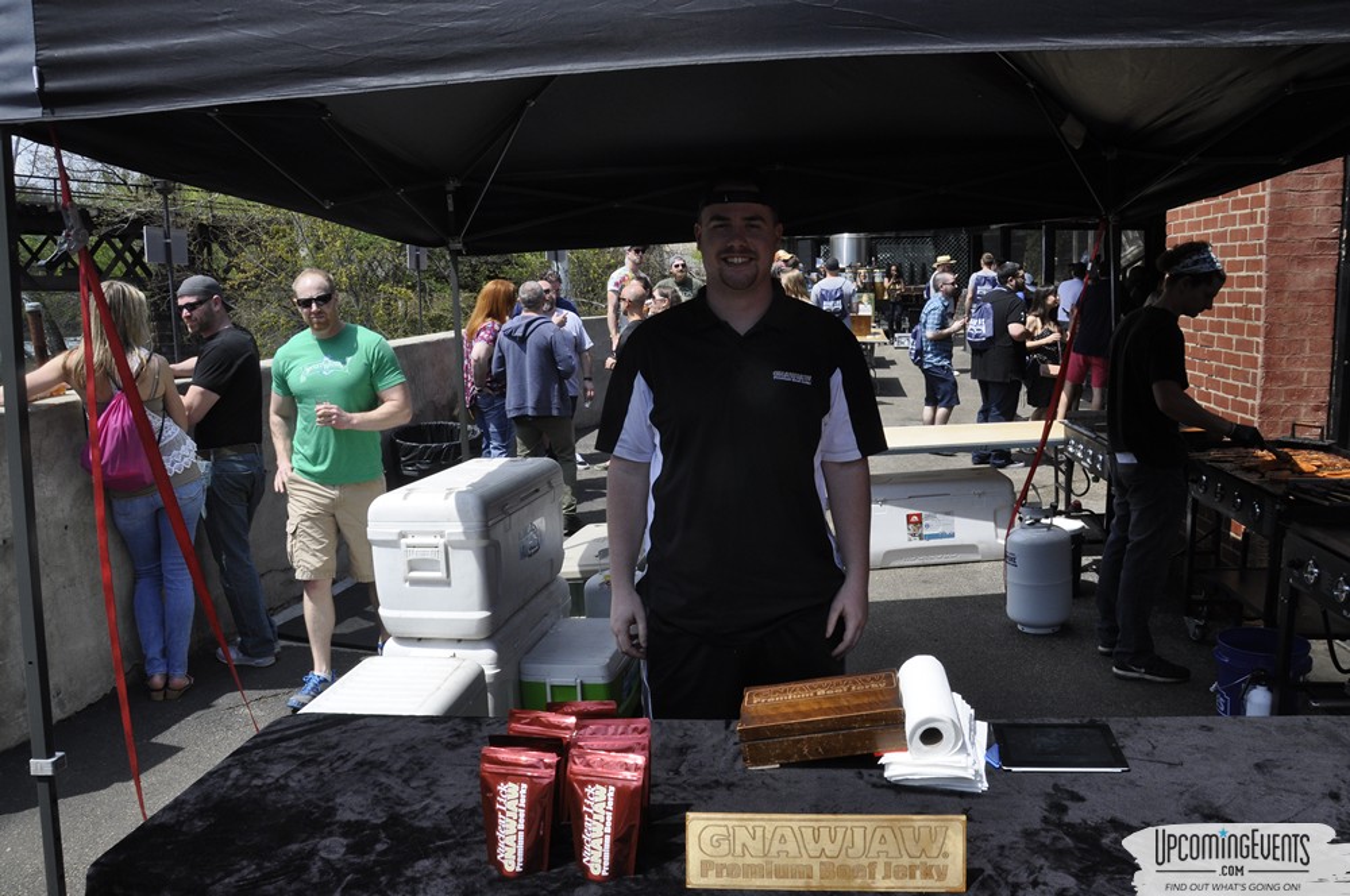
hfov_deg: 67.4
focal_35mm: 27
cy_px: 448
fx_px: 1011
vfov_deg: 47.8
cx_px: 675
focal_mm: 18
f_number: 14
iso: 400
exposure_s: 1/200
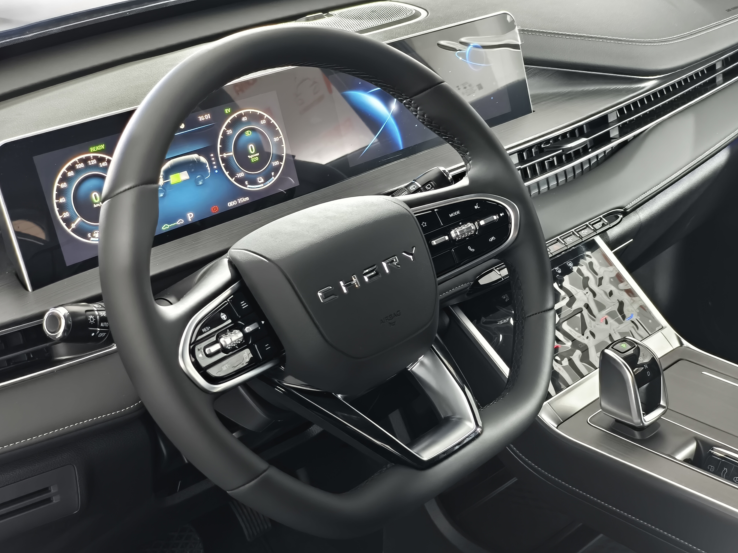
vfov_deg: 28.0
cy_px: 278
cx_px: 365
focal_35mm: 52
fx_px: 1109
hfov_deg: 36.8
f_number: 1.9
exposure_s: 1/25
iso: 3200
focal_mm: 7.1
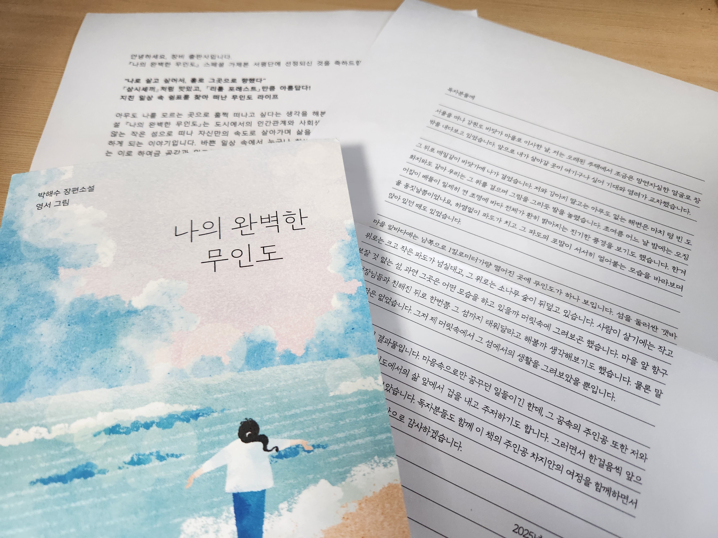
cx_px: 359
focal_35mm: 23
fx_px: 477
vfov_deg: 58.9
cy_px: 269
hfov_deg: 73.9
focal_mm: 5.4
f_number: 1.8
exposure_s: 1/120
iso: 200
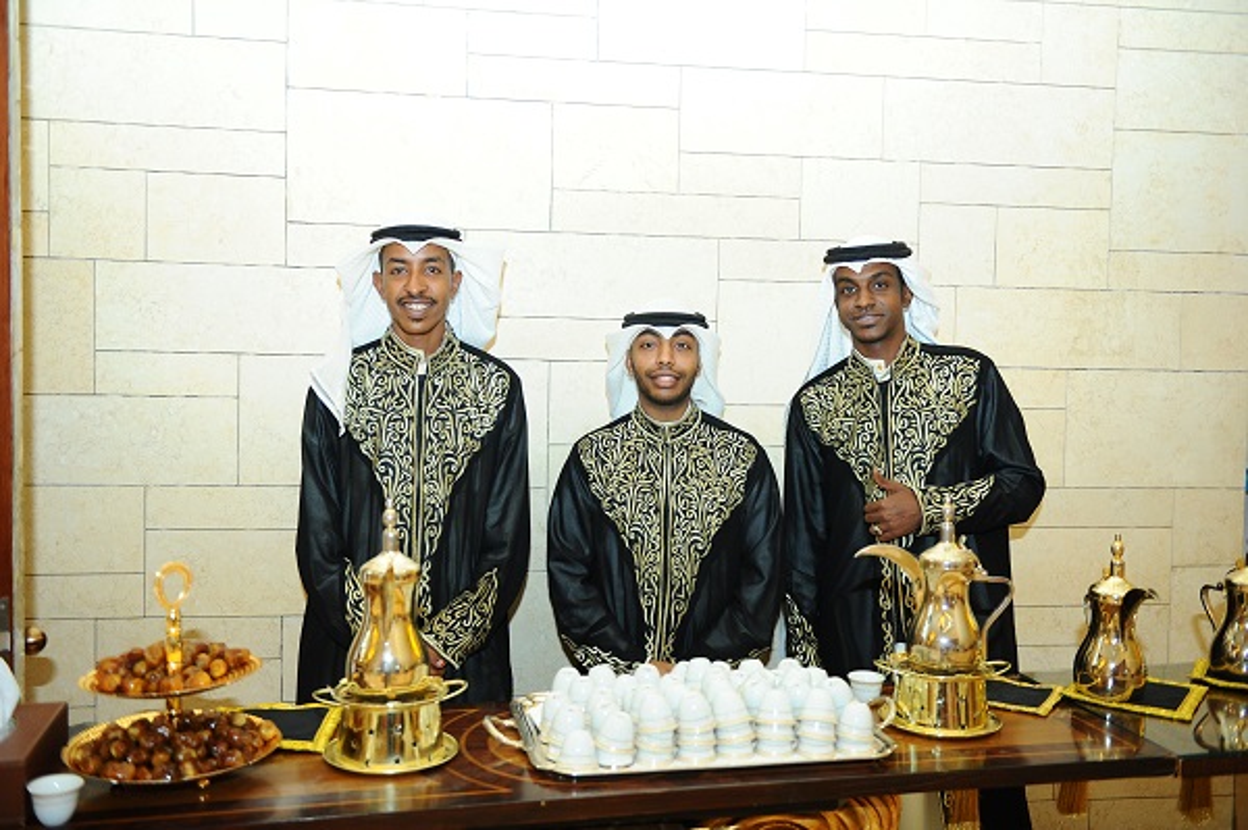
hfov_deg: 54.5
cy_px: 415
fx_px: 1212
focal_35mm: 35
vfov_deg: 37.8
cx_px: 624
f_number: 2.8
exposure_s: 1/200
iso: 2000
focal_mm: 35
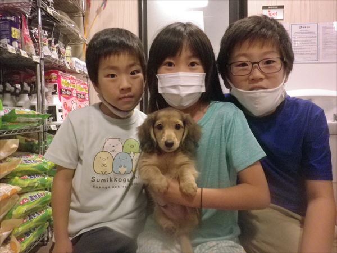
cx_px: 168
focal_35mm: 28
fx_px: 273
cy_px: 126
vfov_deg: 49.7
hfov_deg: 63.4
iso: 800
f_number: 3.2
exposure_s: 1/50
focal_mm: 5
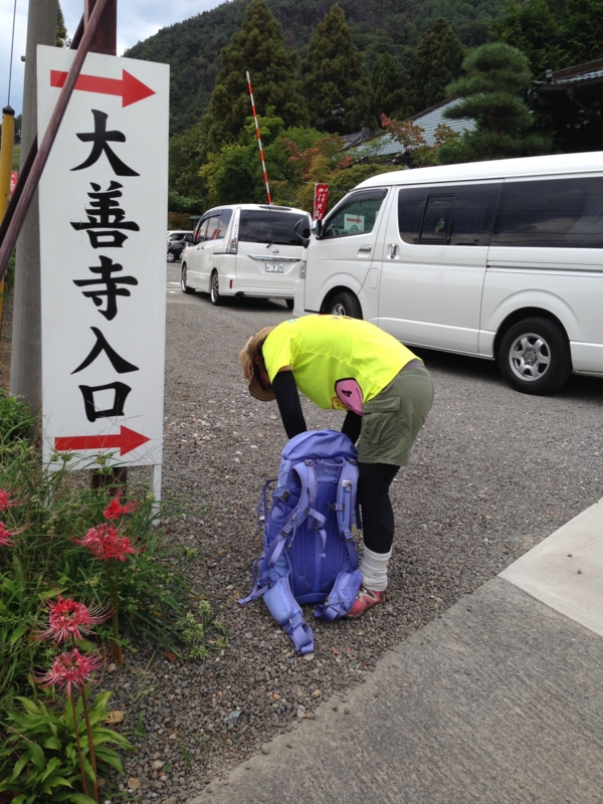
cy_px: 402
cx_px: 302
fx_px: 766
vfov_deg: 55.4
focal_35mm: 33
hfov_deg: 42.9
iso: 50
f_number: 2.4
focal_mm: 4.12
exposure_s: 1/531
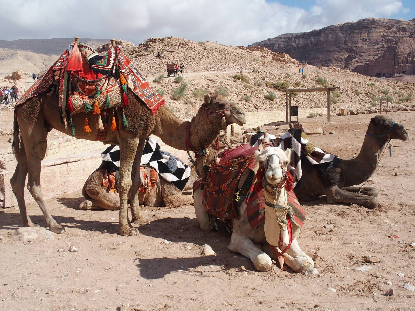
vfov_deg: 37.7
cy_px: 156
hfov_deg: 49.0
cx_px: 208
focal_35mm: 38
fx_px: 456
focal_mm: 8.1
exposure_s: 1/640
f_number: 5
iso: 100
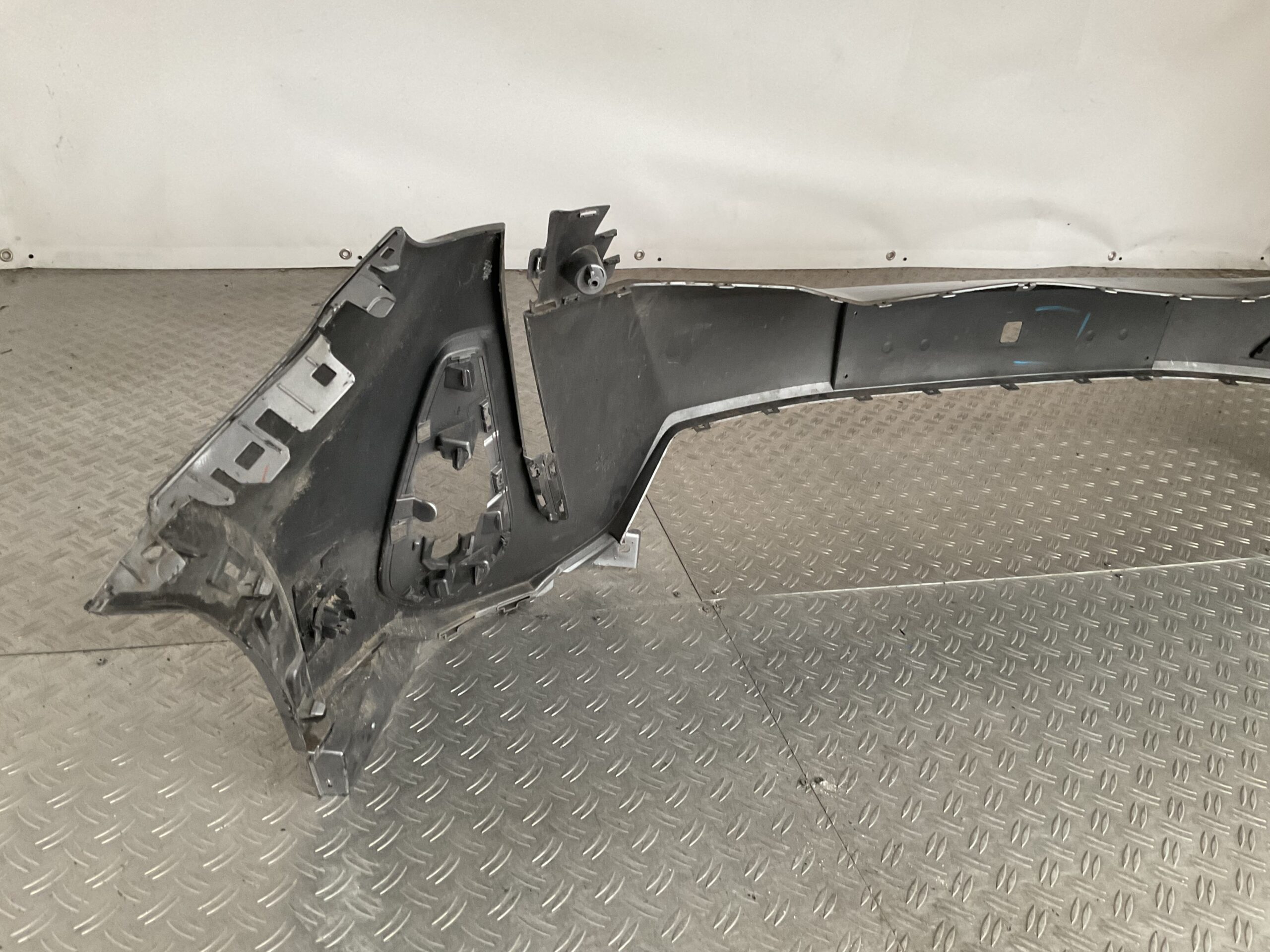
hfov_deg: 61.7
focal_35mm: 29
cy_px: 476
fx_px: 1064
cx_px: 635
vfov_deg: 48.2
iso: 125
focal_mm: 3
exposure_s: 1/50
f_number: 1.8
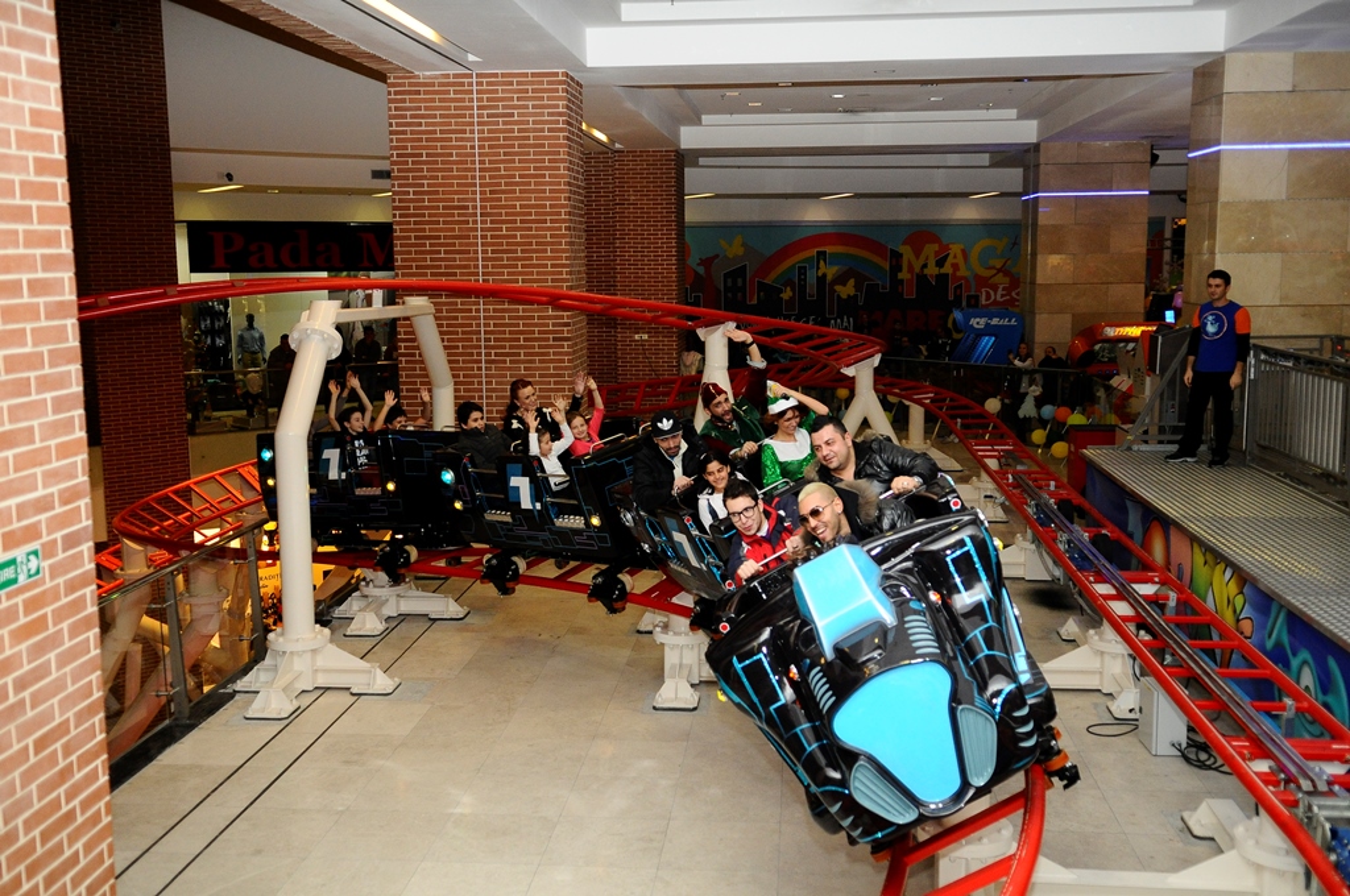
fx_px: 1348
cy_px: 448
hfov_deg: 53.2
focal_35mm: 36
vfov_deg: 36.8
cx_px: 675
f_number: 2.8
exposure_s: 1/320
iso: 1000
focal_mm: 24
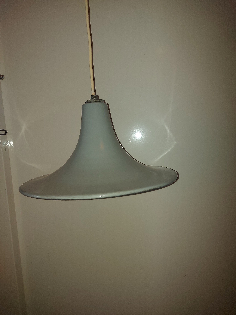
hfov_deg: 56.8
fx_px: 218
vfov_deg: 71.6
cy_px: 158
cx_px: 118
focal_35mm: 24
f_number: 1.8
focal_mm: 5.23
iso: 80
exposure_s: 1/60
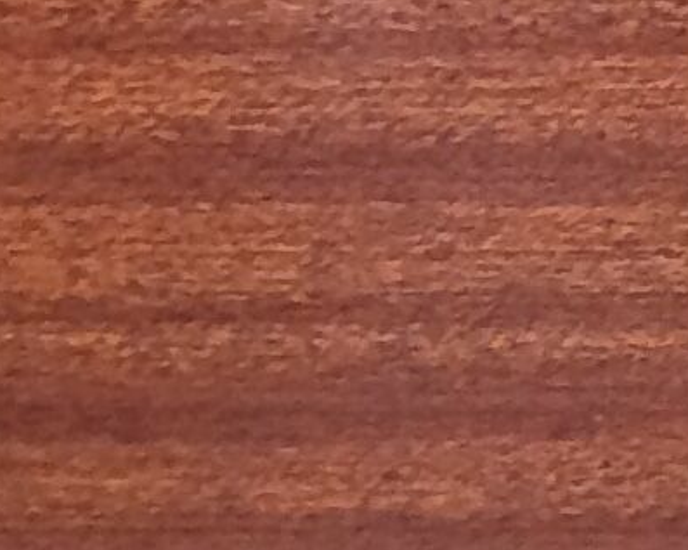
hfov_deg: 7.1
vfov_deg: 6.6
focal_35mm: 233
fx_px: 4741
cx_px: 2263
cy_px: -241
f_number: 2.2
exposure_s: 1/33
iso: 125
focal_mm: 4.15
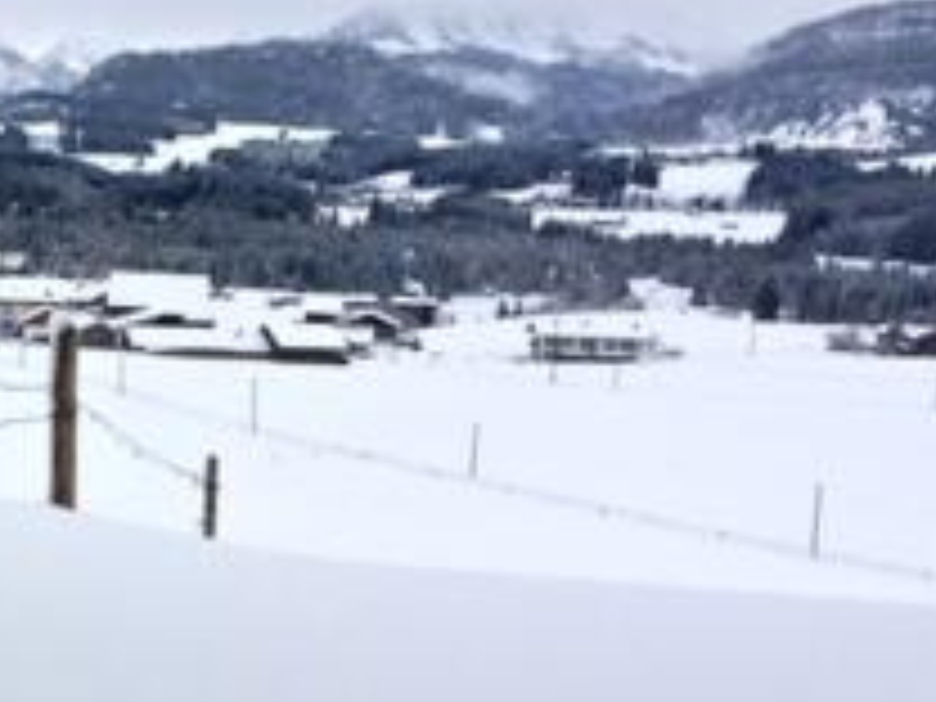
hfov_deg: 21.7
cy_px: 477
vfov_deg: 17.9
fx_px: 2217
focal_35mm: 82
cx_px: -245
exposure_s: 1/2740
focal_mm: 4.15
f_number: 2.2
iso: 32
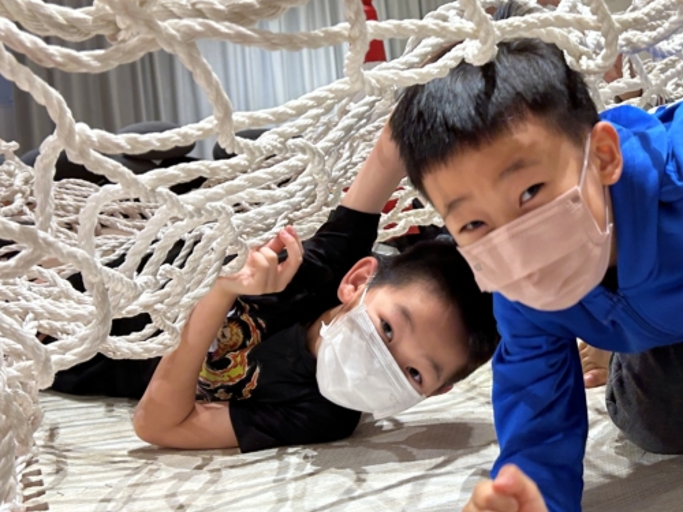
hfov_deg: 35.7
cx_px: 537
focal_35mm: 52
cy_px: 183
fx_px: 1026
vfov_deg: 27.9
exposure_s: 1/100
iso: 100
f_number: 1.5
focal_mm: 5.7
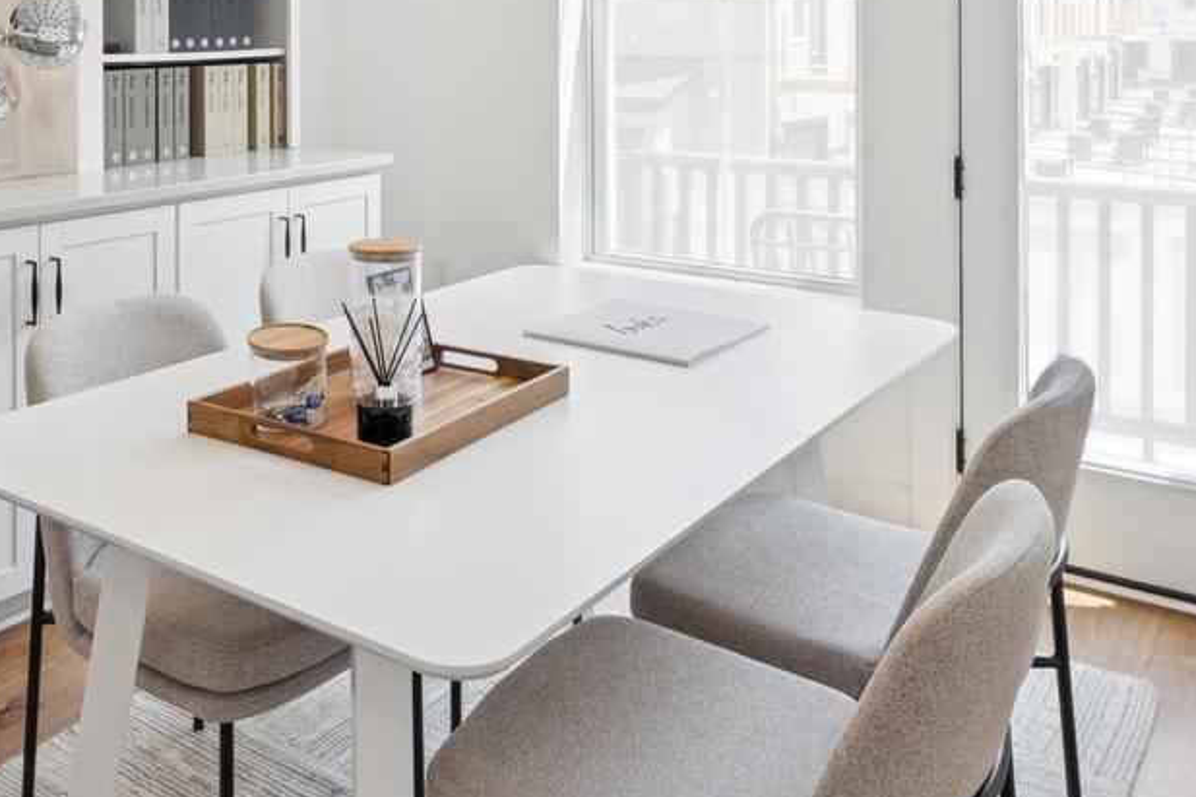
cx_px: 362
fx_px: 1162
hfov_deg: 53.0
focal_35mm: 35
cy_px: 35
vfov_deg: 35.0
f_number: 8
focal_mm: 10
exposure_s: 1/60
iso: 400
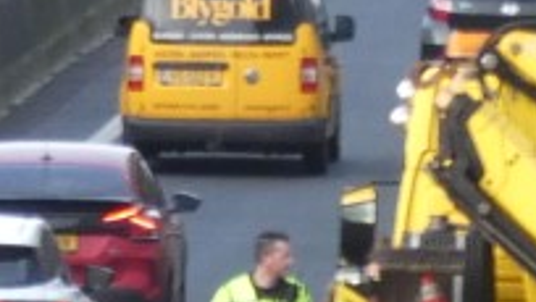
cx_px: 289
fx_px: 23691
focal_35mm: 1666
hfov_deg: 1.3
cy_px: 927
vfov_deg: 0.7
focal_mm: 38.9
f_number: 5.5
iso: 200
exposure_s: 1/80
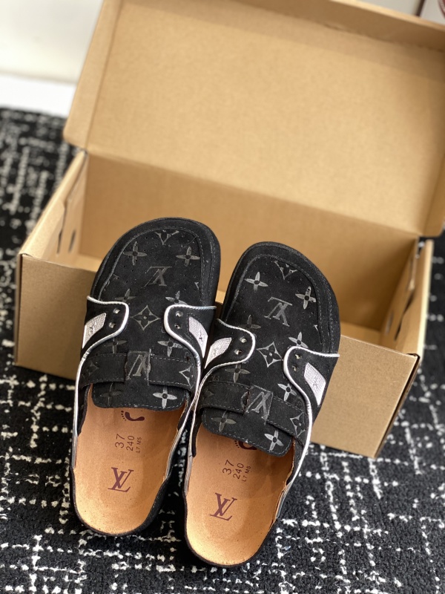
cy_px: 297
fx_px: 891
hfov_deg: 28.0
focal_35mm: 52
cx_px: 222
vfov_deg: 36.8
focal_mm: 6
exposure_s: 1/122
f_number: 2
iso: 80
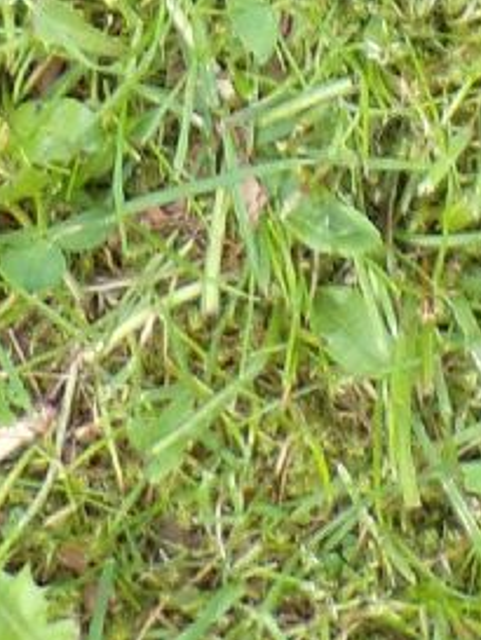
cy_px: -1068
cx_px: 354
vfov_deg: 8.2
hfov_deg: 6.9
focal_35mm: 216
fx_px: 3999
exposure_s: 1/34
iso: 98
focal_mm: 5.8
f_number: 3.2
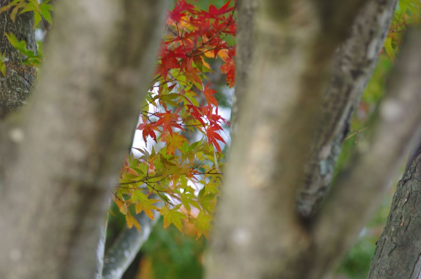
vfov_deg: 9.1
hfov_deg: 13.7
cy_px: 140
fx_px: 1750
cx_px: 210
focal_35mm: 150
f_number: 4
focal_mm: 100
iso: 100
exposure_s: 1/6
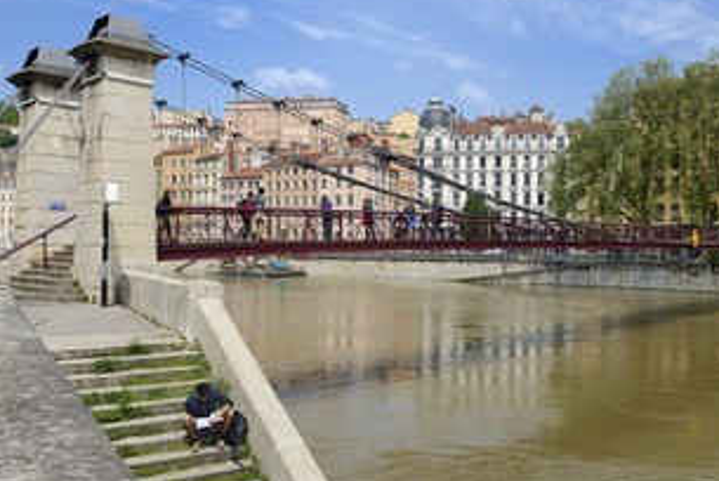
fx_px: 660
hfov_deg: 56.4
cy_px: 257
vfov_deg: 40.0
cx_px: 455
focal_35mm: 33
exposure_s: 1/200
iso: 100
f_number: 10
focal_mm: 24
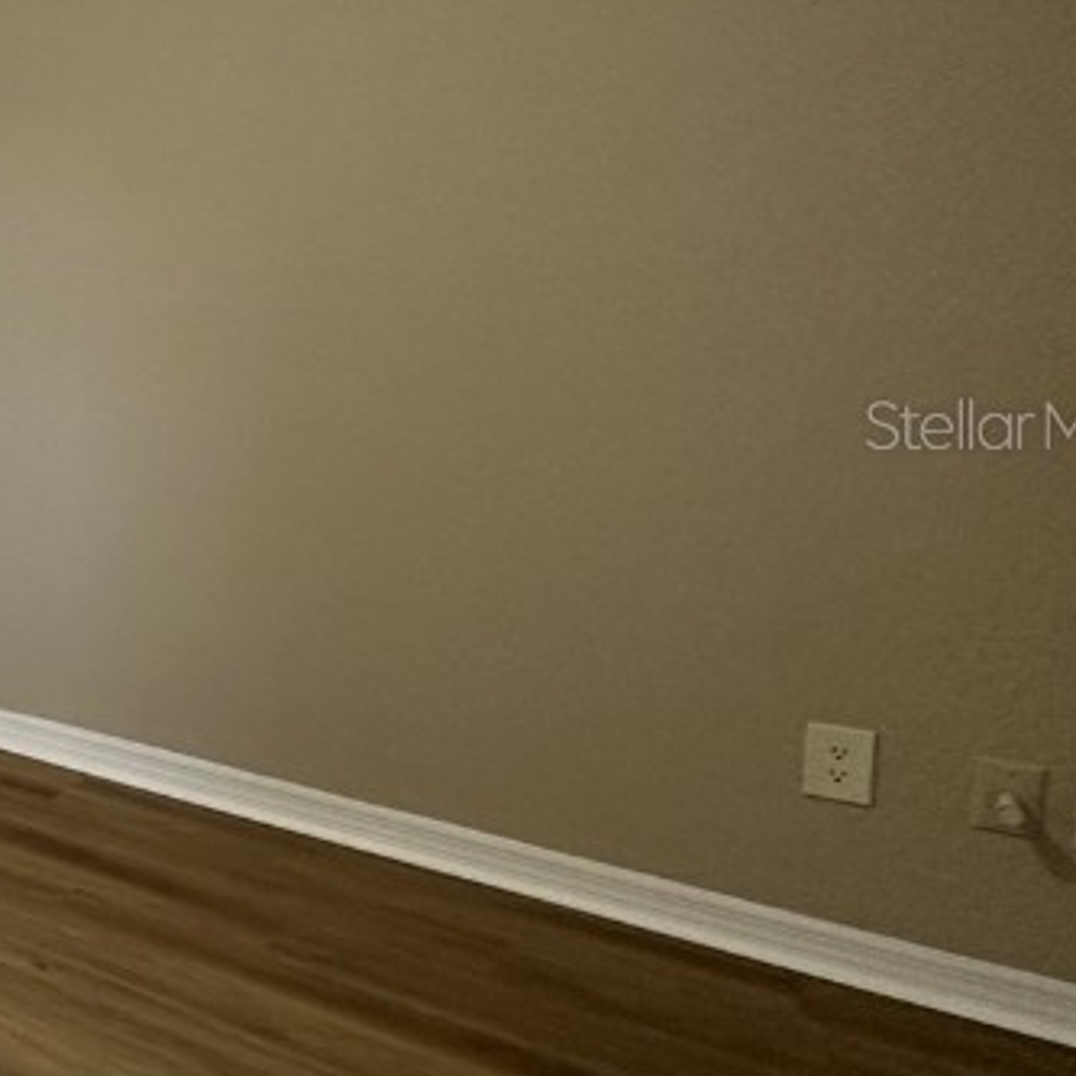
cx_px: -485
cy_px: 423
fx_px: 1336
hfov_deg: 29.5
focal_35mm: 38
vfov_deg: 43.6
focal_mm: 2.22
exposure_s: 1/60
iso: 200
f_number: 2.2
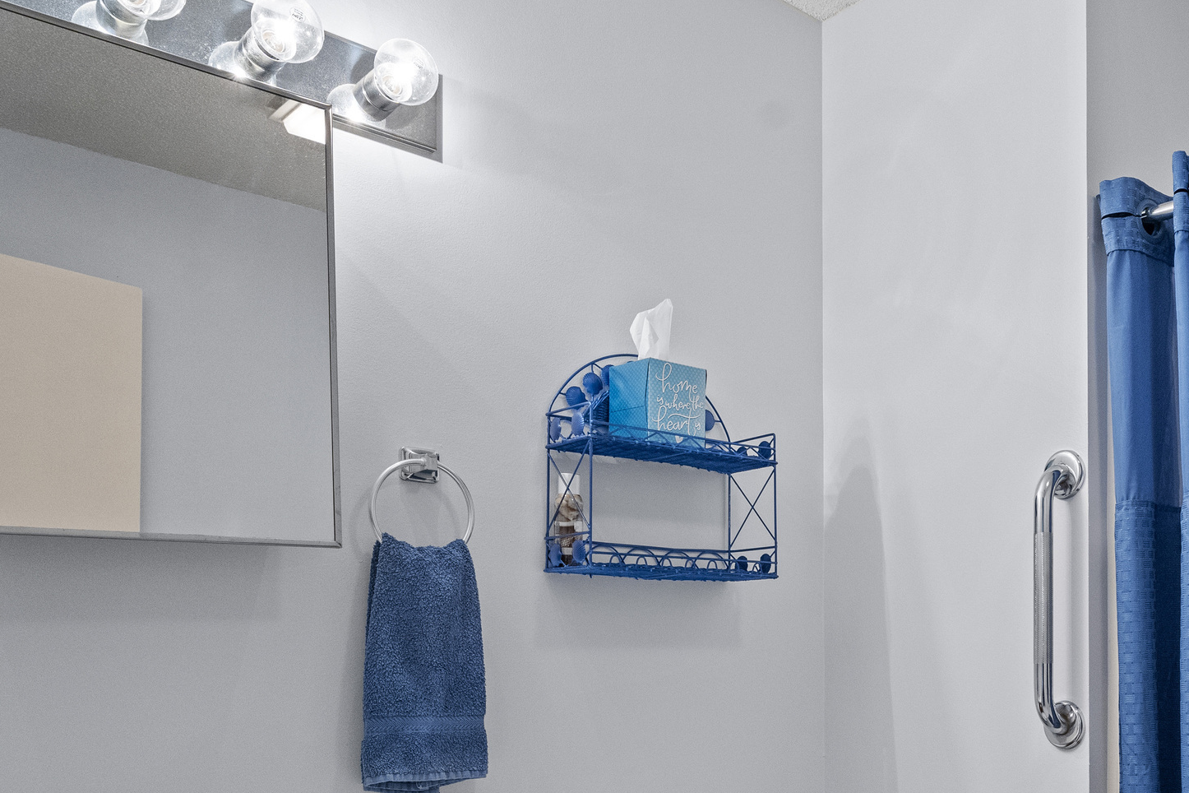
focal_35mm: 34
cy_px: 641
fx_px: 1123
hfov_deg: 53.2
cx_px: 894
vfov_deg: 37.4
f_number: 7.1
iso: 1600
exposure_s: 1/13
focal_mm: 16
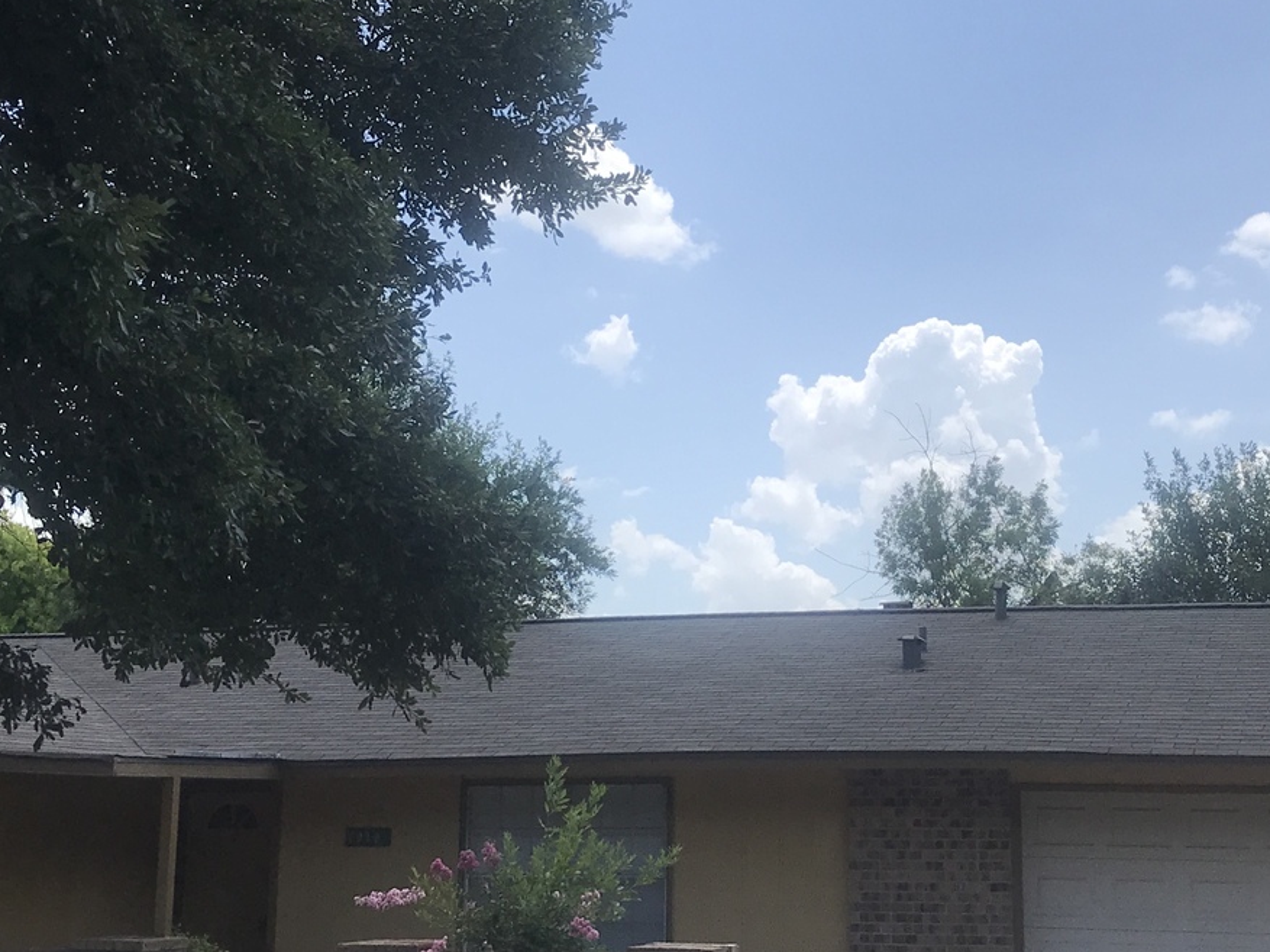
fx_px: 1687
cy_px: 425
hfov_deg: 41.1
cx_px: 741
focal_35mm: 46
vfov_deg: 31.5
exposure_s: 1/2660
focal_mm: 3.99
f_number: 1.8
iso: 20
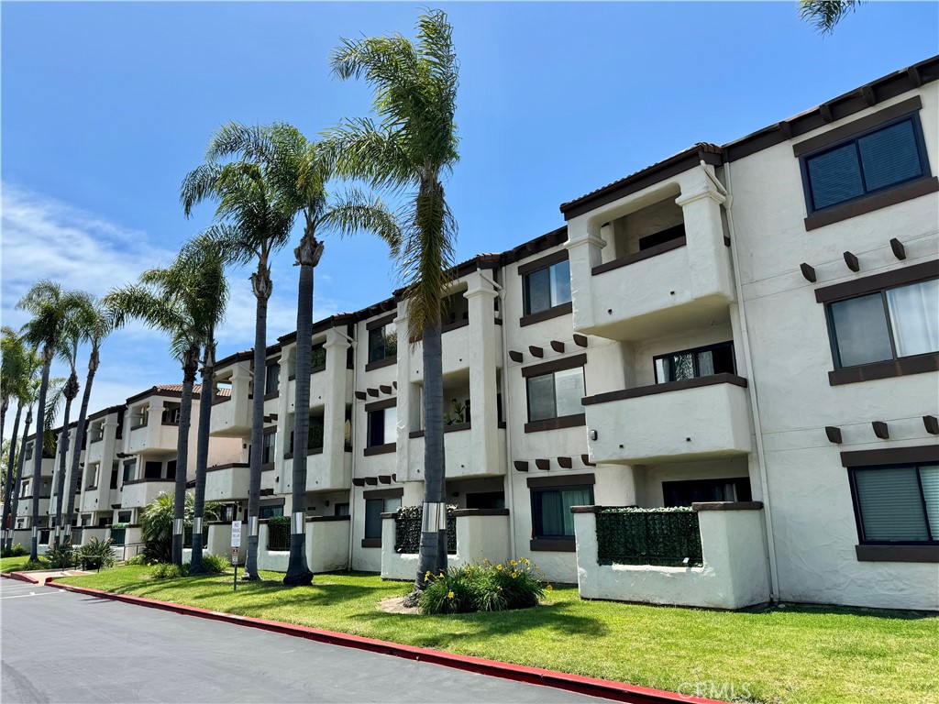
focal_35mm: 24
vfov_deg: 56.8
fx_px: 651
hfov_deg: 71.6
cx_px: 470
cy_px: 352
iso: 80
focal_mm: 6.76
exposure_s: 1/3802
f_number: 1.78
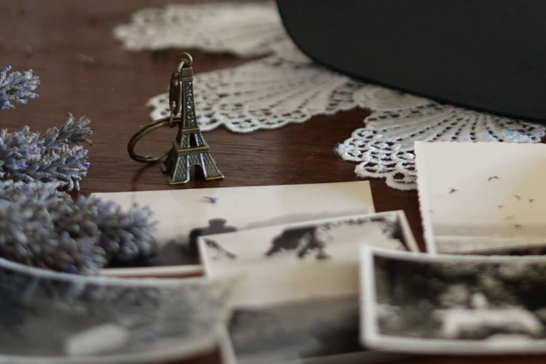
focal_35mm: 122
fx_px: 1851
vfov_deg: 11.0
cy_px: -68
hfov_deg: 16.7
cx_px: 437
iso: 1600
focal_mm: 50
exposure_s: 1/160
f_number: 2
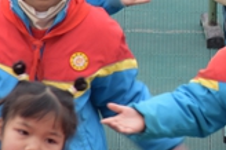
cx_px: 368
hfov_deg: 1.8
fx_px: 7350
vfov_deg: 1.2
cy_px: 54
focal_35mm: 1172
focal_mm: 200
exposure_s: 1/40
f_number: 14
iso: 500
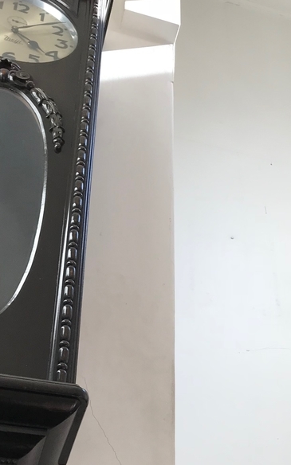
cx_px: 254
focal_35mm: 61
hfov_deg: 20.9
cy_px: 341
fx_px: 774
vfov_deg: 32.9
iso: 25
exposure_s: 1/120
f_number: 1.8
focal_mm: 3.99
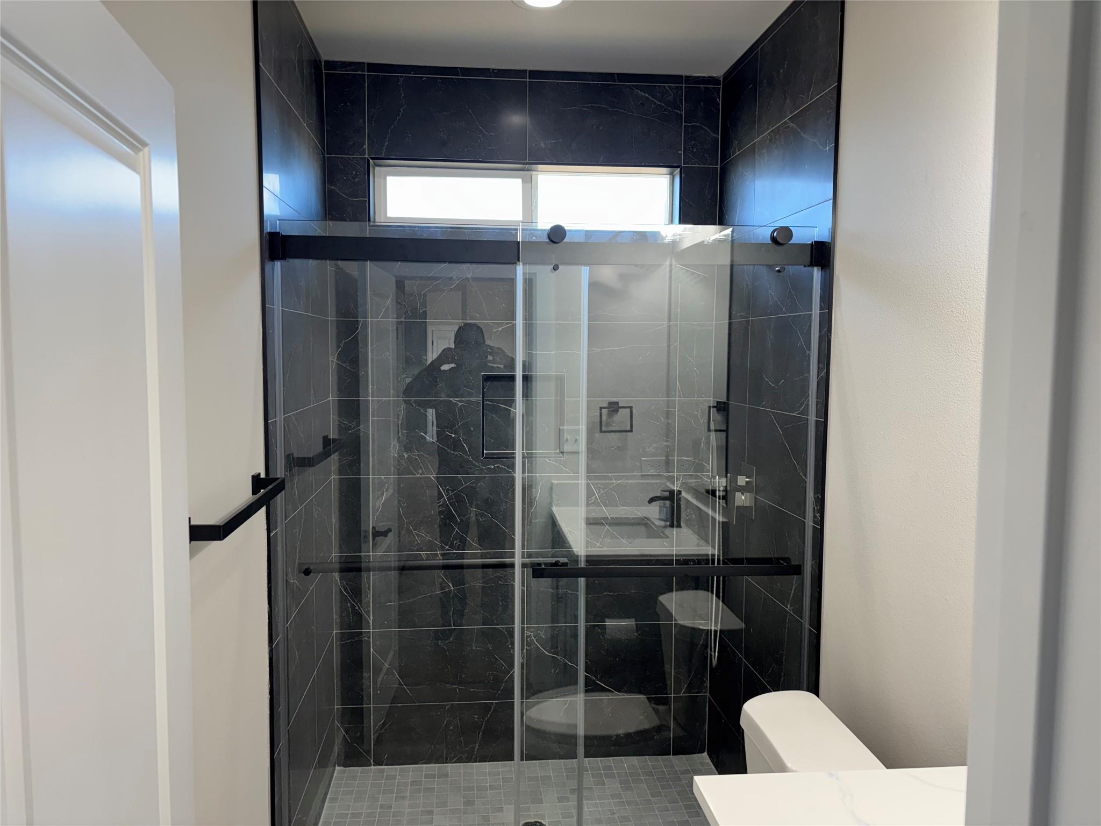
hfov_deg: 67.3
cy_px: 413
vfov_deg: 53.1
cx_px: 550
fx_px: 827
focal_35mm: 26
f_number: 1.6
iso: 80
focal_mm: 5.96
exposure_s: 1/120
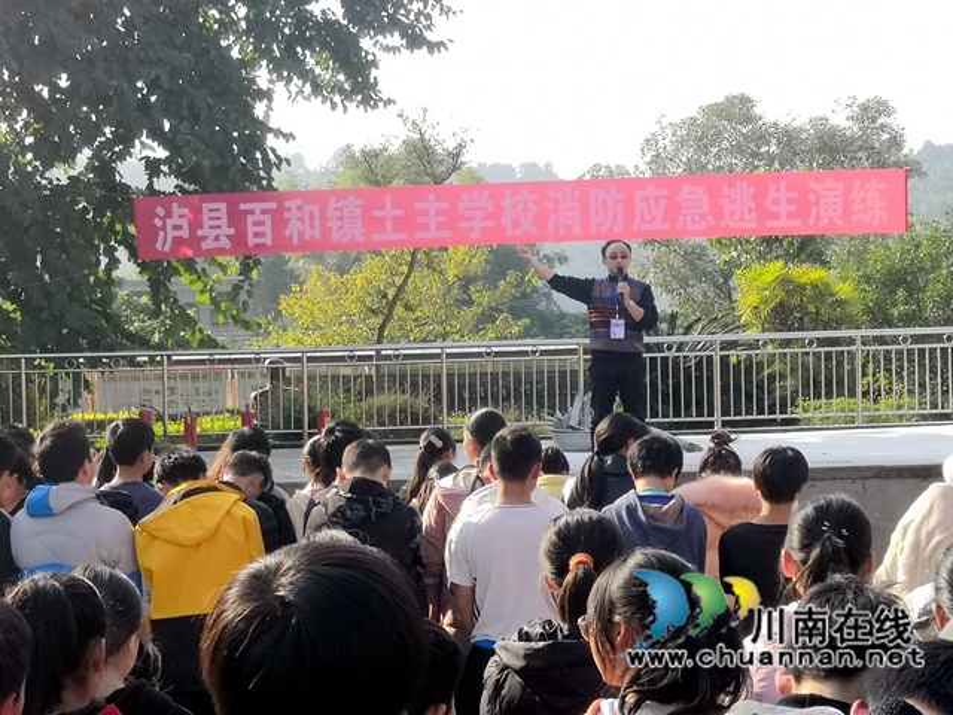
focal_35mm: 50
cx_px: 476
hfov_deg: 38.2
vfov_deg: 29.1
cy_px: 358
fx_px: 1377
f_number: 1.8
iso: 50
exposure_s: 1/456
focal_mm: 3.95
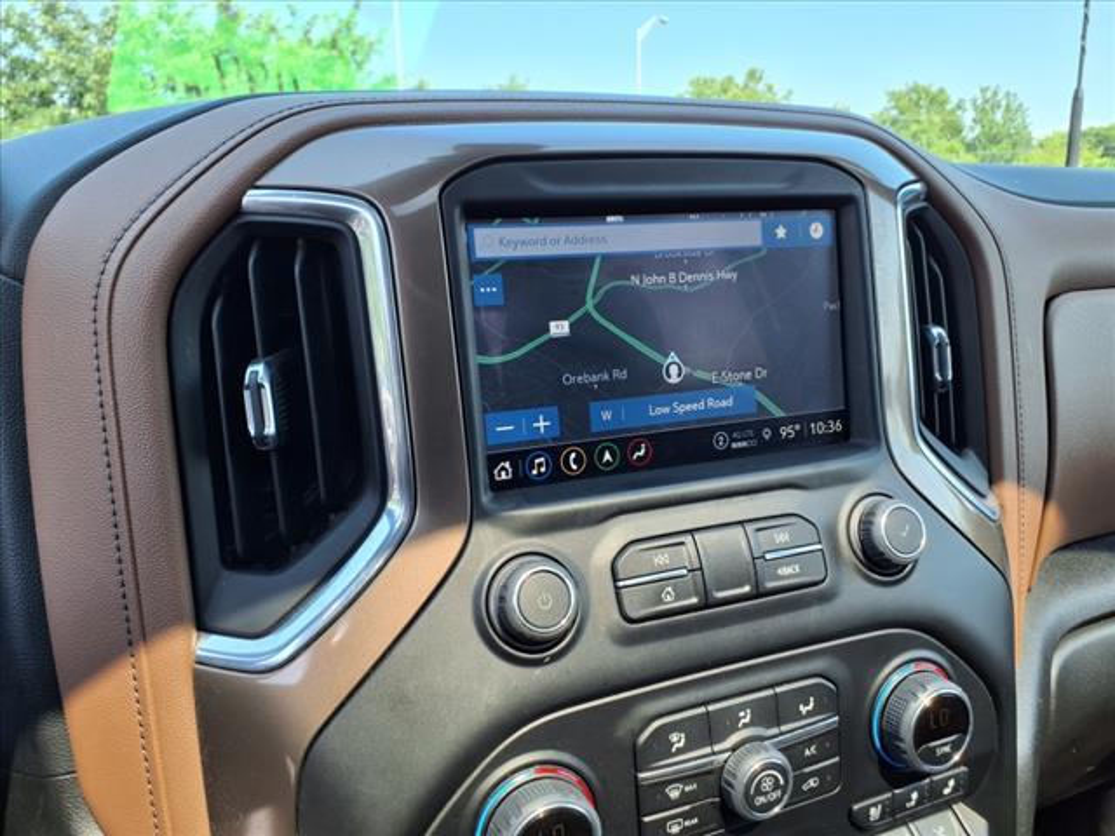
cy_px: 418
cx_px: 558
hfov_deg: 65.3
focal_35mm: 27
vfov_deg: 51.4
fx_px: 870
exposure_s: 1/185
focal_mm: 3.58
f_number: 1.9
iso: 40
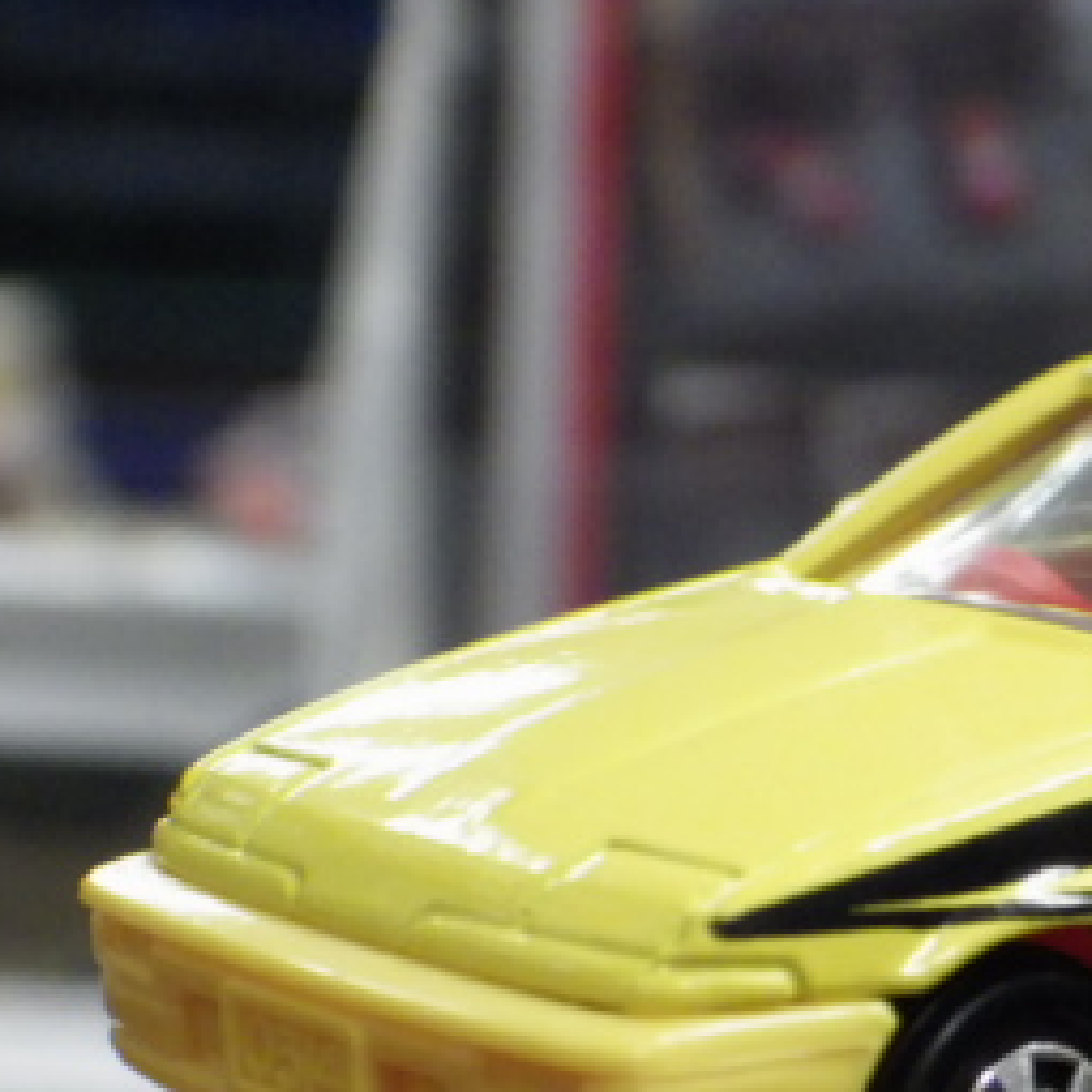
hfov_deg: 13.1
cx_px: 1152
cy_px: 934
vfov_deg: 13.2
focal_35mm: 131
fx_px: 4675
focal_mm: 10.7
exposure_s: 1/45
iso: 800
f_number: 4
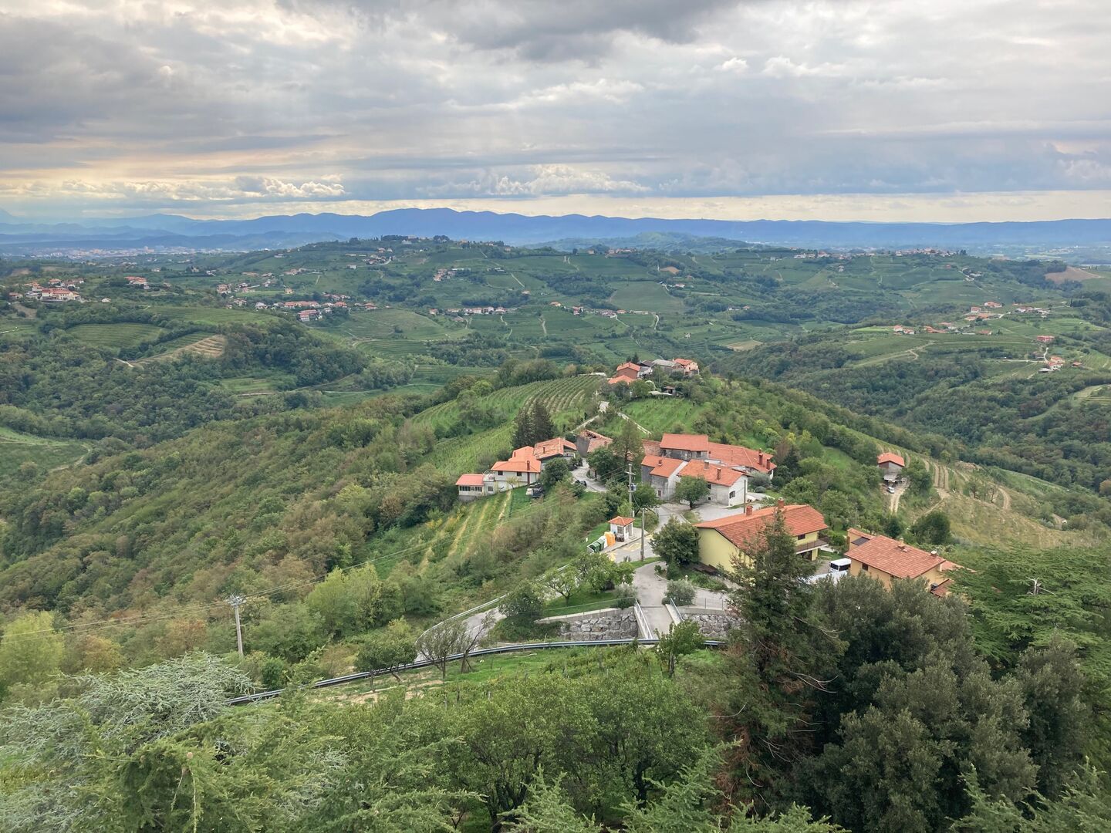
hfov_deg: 63.4
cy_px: 416
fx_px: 899
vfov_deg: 49.7
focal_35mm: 28
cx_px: 556
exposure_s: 1/1297
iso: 20
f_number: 1.8
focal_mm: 3.99
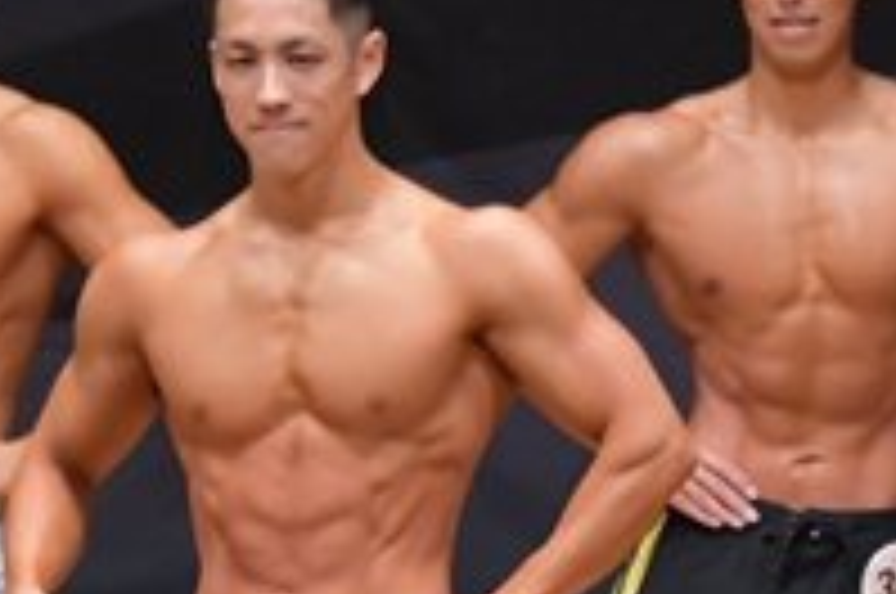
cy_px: 792
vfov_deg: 1.6
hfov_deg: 2.4
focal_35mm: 877
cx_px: 416
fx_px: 21792
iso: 6400
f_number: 5.6
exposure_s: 1/400
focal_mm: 150
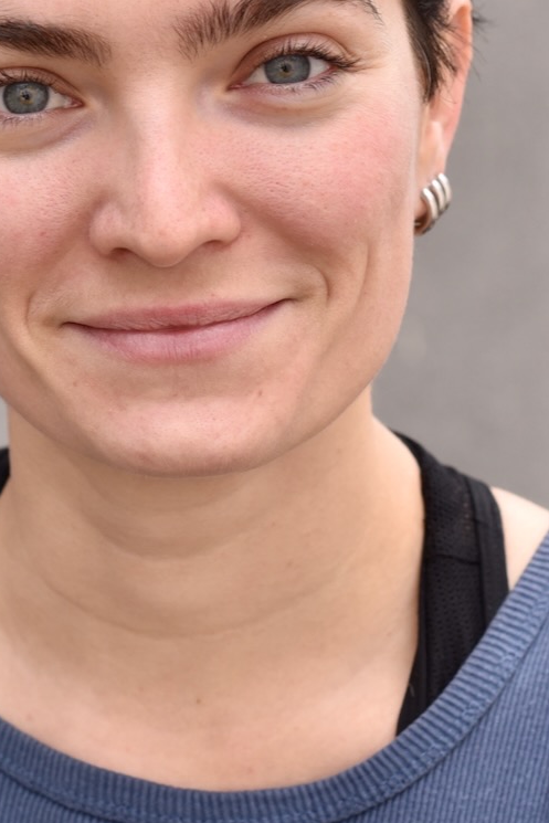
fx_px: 3338
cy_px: 228
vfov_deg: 14.0
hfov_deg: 9.4
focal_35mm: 146
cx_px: 173
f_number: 5.6
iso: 400
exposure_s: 1/400
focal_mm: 85
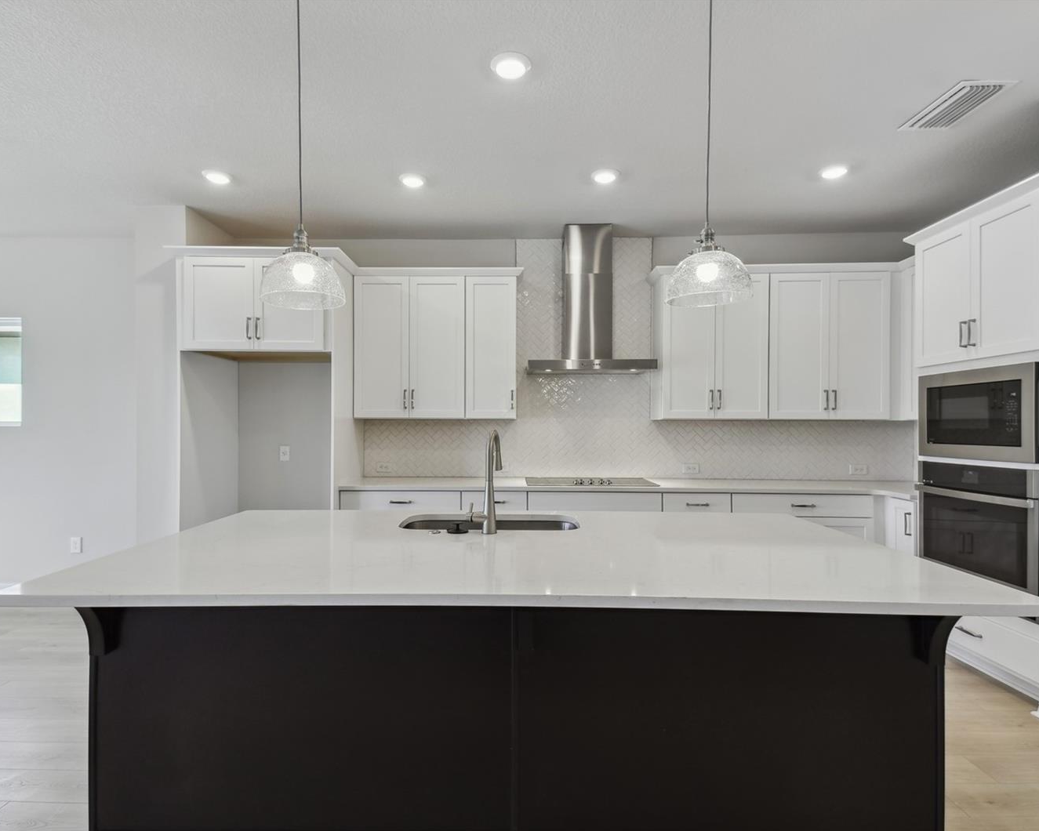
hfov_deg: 89.6
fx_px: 523
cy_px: 416
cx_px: 516
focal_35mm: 17
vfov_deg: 77.0
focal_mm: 10
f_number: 7.1
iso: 100
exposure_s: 1/25
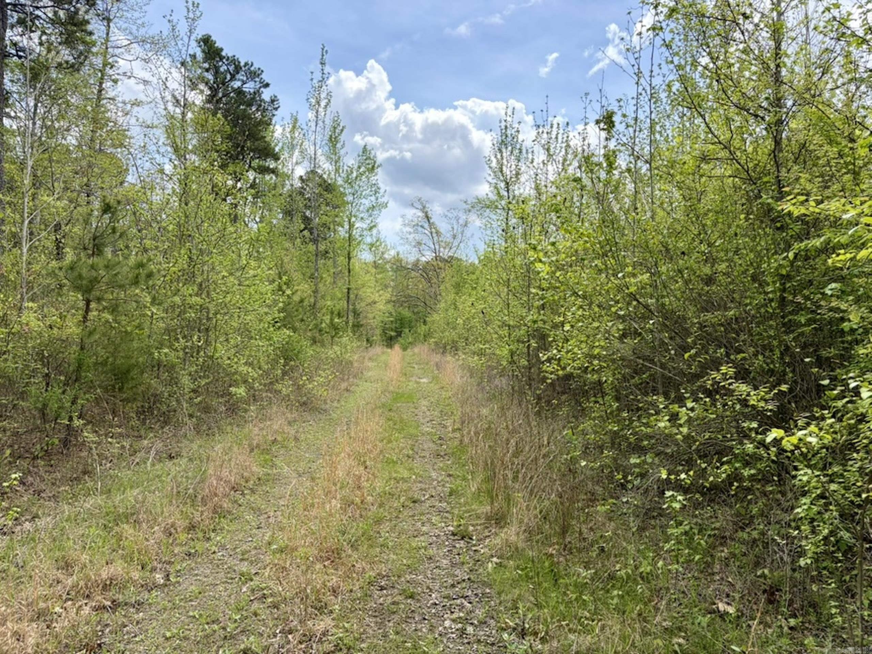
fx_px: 655
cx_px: 436
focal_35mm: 26
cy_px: 327
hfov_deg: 67.3
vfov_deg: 53.1
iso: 64
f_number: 1.6
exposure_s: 1/2985
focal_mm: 5.96
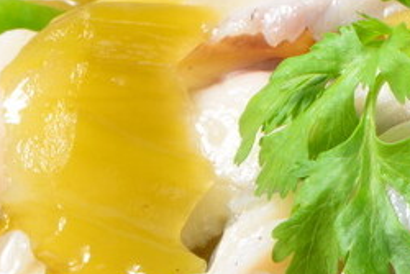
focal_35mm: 505
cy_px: 191
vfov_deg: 2.7
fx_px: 5754
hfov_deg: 4.1
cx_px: 549
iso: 100
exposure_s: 1/160
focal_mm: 105
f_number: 25
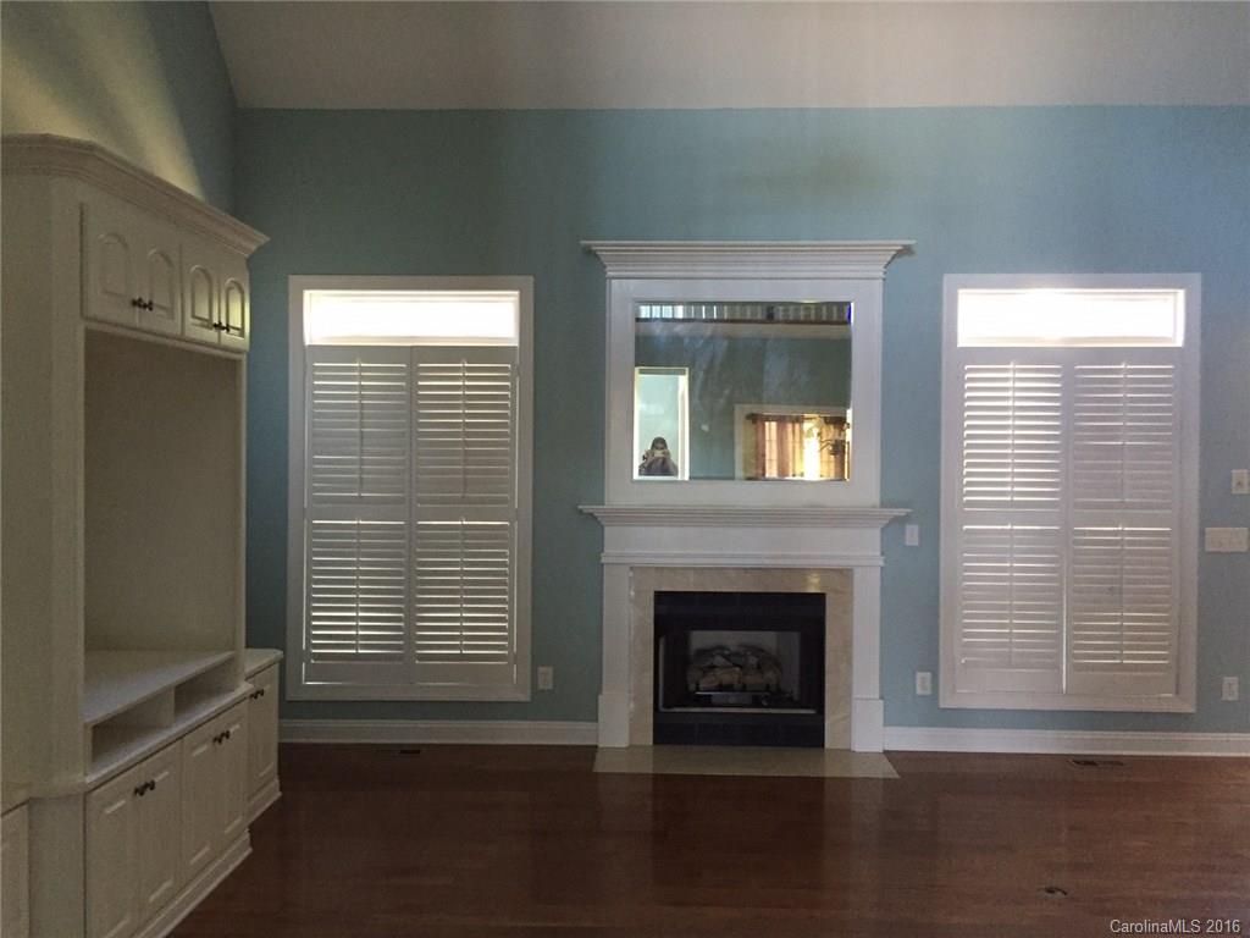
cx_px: 625
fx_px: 1047
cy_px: 469
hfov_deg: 61.7
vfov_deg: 48.2
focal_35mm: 29
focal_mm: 4.15
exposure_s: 1/24
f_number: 2.2
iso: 250
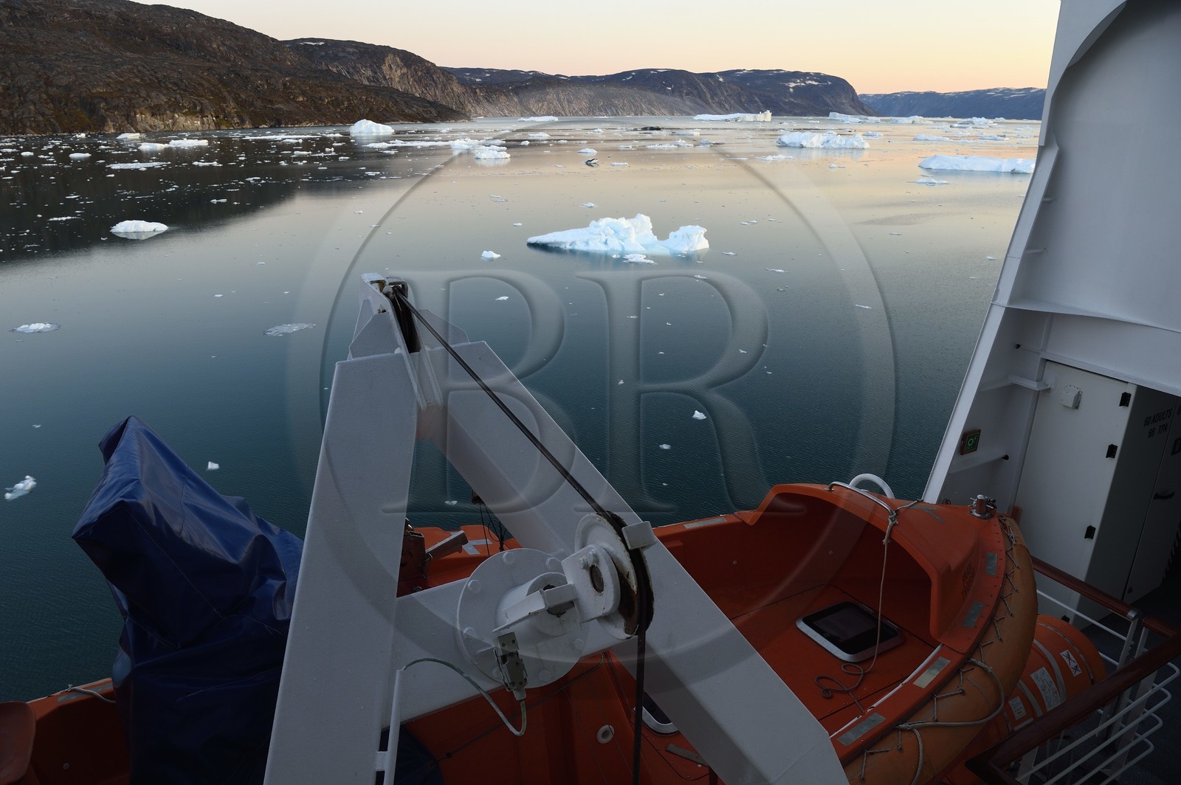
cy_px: 392
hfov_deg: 73.8
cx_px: 590
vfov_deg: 53.1
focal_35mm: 24
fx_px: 787
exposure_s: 1/20
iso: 400
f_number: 9
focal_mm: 24
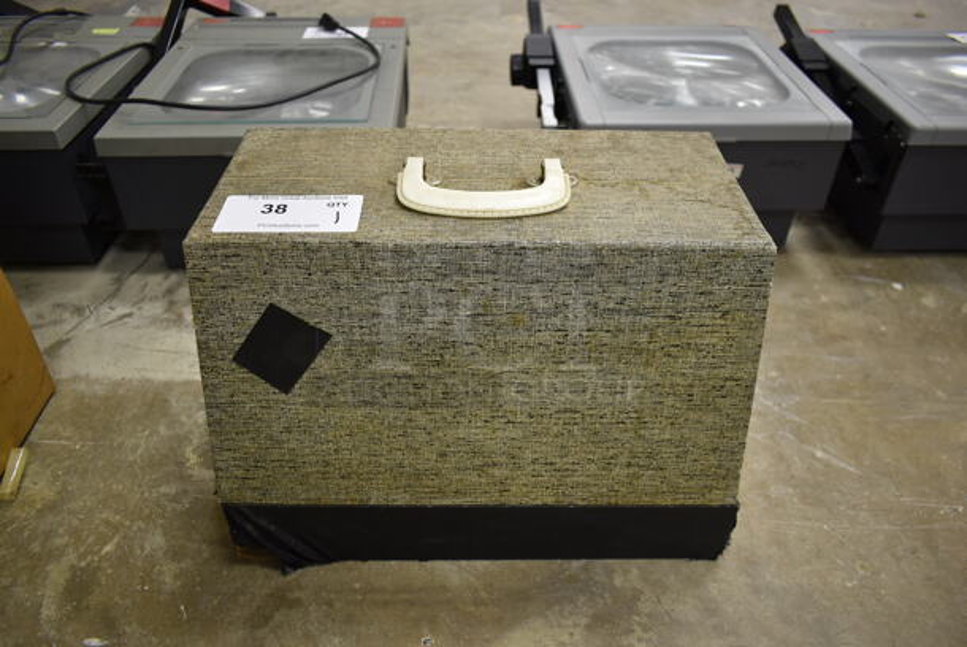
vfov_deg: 48.0
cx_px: 484
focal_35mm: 27
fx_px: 726
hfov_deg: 67.3
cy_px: 324
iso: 450
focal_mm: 18
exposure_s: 1/30
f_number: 3.5
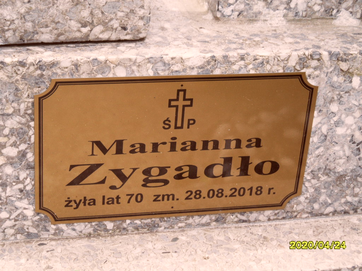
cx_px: 181
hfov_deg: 24.4
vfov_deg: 18.4
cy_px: 136
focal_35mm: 80
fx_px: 837
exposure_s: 1/60
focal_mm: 13.2
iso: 100
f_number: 4.2
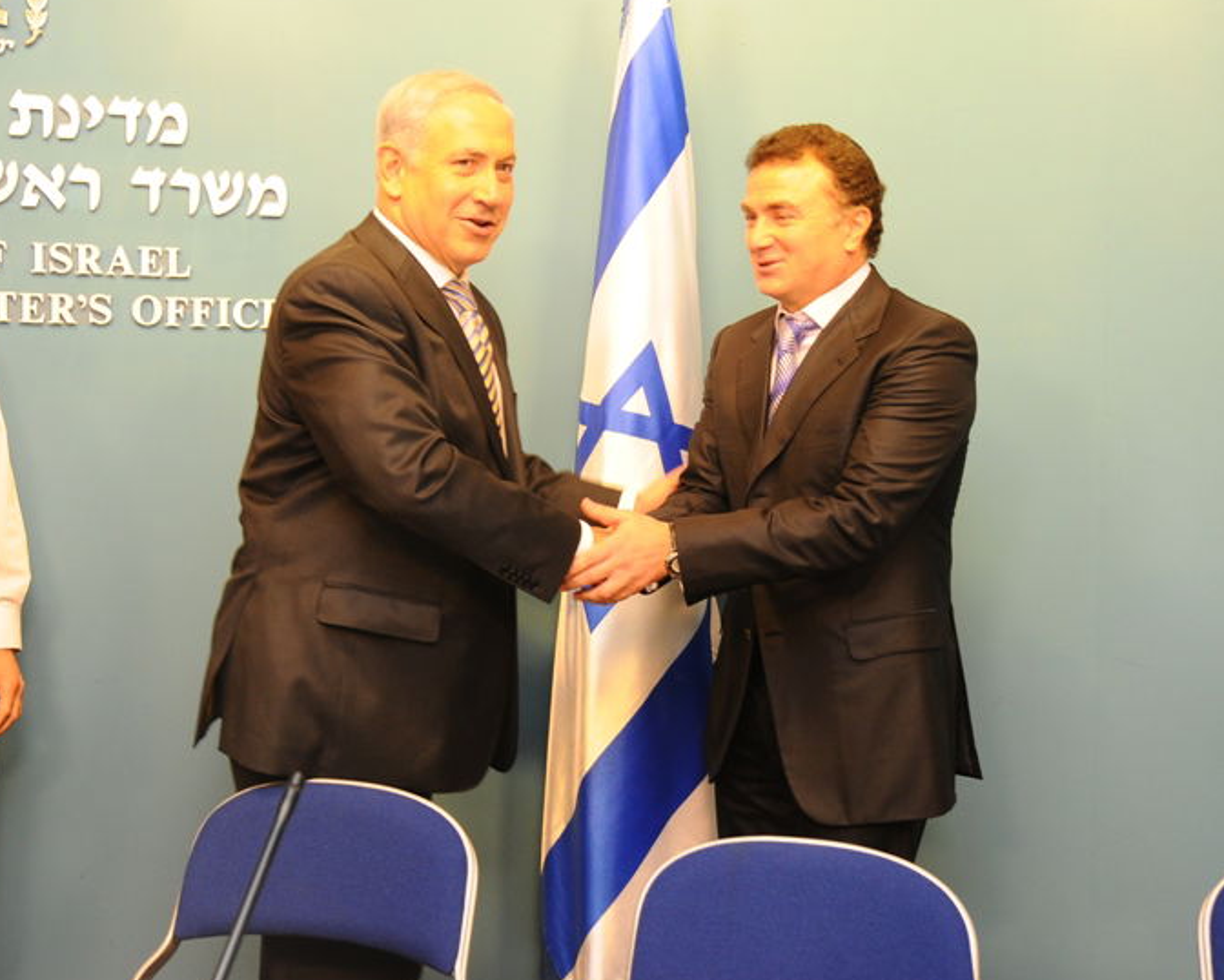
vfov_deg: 36.6
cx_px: 503
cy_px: 403
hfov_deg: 44.9
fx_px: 1475
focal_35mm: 41
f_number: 3.2
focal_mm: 19
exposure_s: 1/80
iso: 400
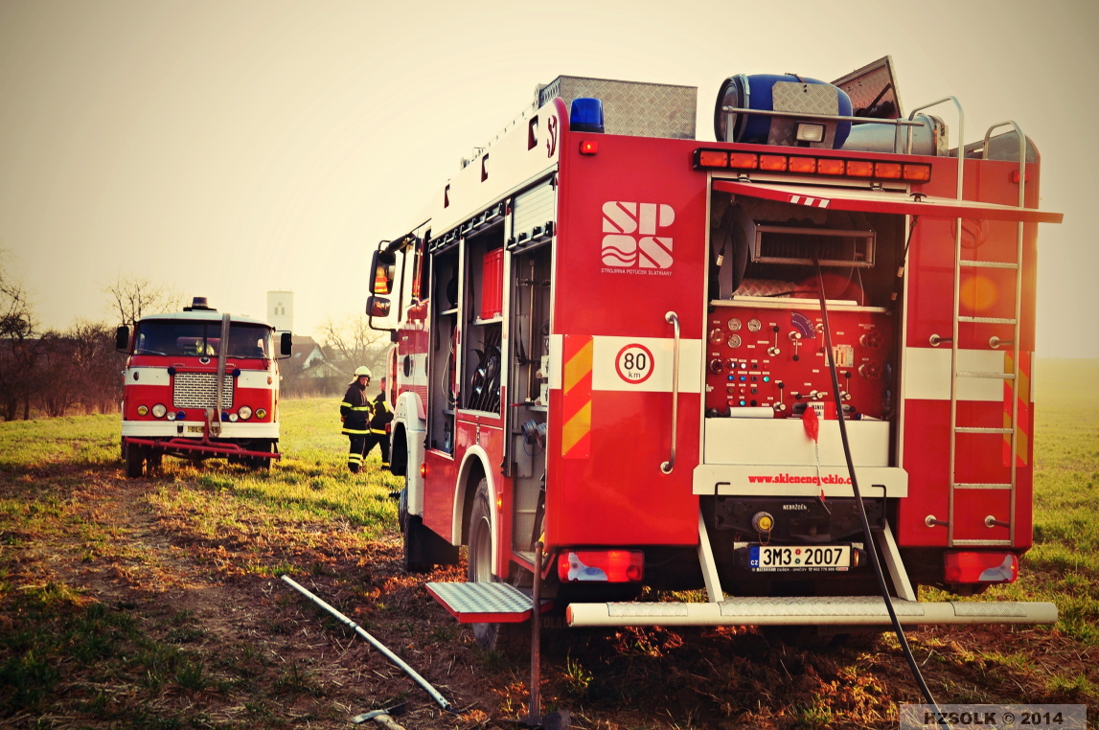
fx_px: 1388
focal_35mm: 46
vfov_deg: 29.5
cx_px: 552
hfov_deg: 43.2
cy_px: 352
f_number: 9
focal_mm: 29
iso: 200
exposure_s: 1/100
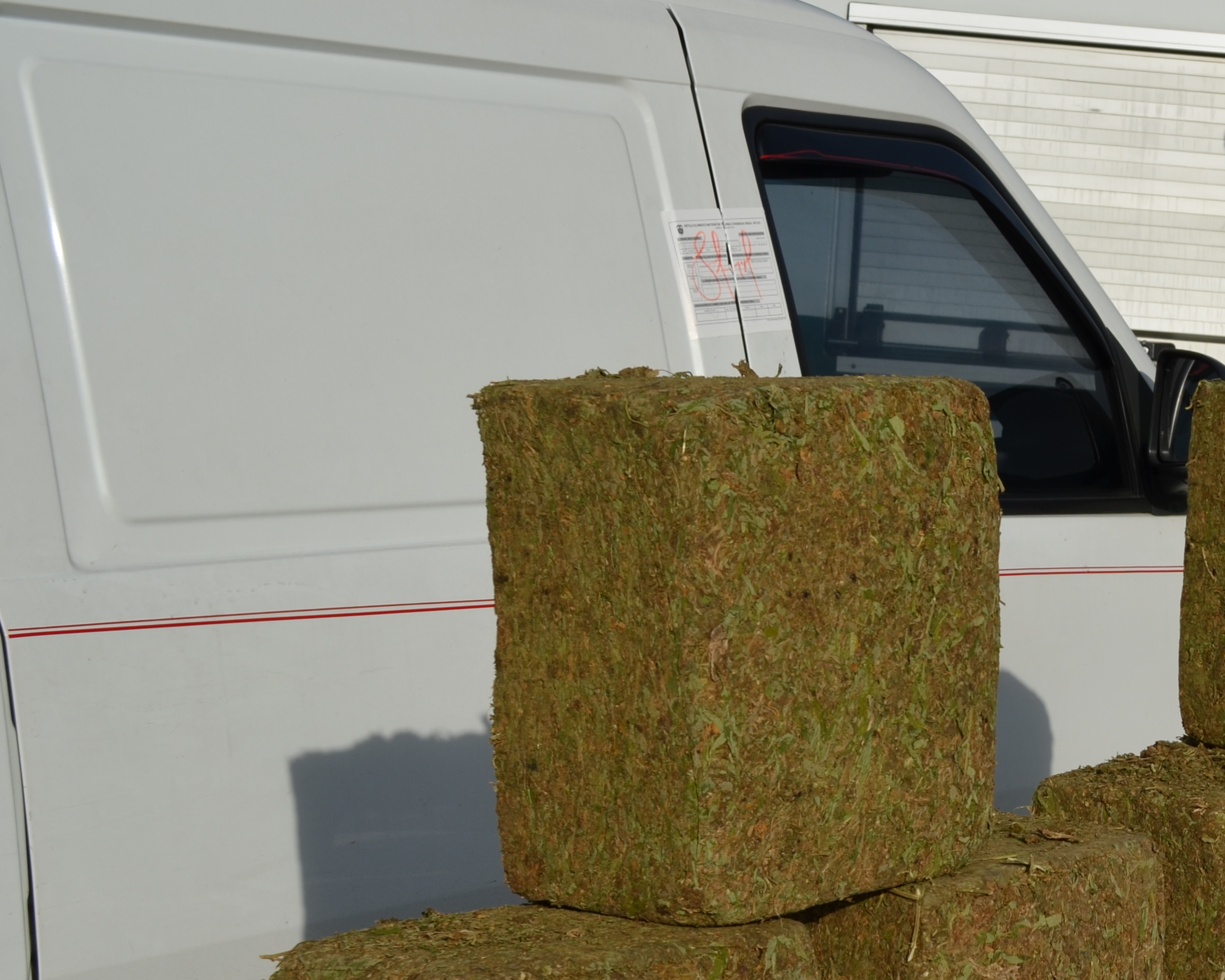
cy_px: 813
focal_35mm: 78
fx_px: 2828
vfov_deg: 19.4
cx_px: 1289
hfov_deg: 23.2
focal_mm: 26
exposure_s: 1/400
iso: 100
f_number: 10
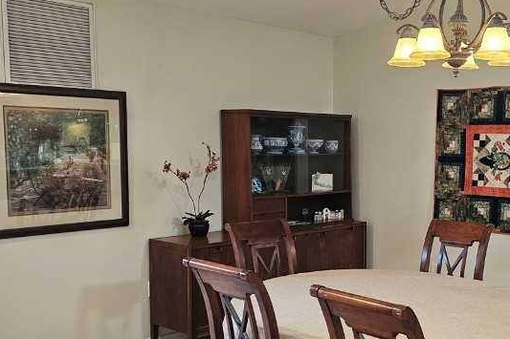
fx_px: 651
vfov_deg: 29.1
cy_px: 209
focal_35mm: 46
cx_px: 349
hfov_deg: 42.1
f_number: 1.7
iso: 1000
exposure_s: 1/120
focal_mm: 6.3
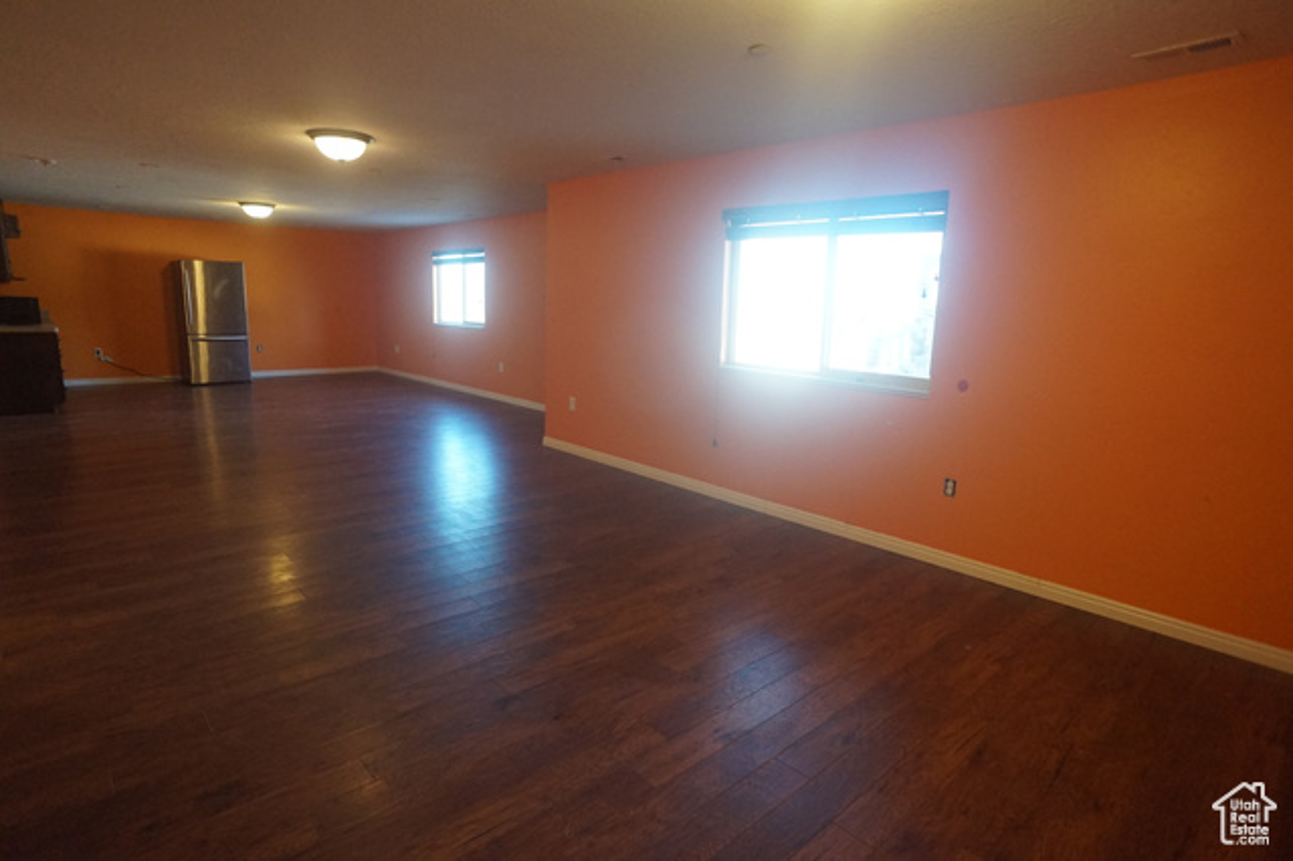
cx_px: 646
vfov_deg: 53.1
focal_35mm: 24
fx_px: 862
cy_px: 430
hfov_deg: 73.8
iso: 1600
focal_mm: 16
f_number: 3.2
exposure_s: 1/160
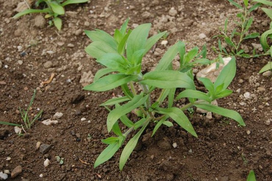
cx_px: 136
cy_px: 90
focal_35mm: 69
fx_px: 521
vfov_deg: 19.7
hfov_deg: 29.2
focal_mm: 46
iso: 800
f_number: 5.6
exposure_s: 1/1600
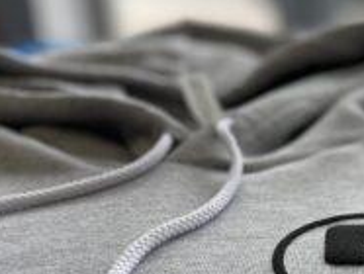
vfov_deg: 24.1
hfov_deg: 30.3
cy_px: 214
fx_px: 632
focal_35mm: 60
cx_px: 350
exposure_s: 1/355
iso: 50
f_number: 1.6
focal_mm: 5.1
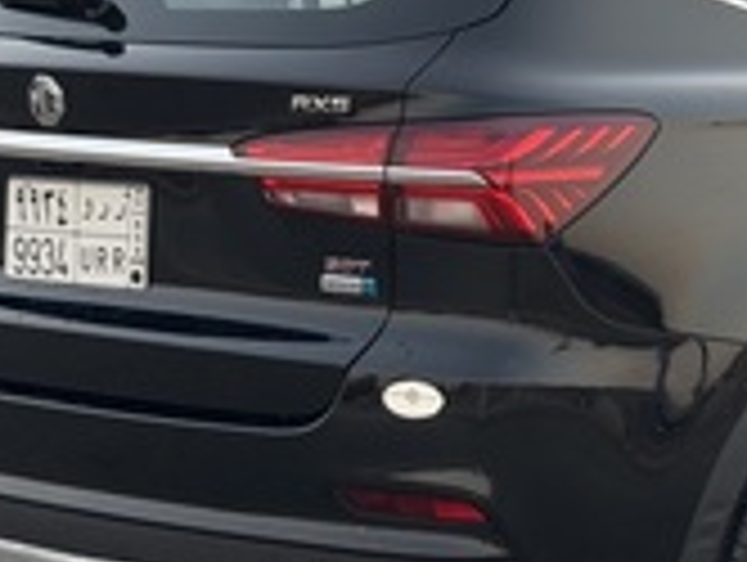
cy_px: 106
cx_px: 745
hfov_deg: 14.7
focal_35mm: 132
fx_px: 2853
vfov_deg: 11.2
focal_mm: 6.76
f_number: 1.78
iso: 125
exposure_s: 1/60
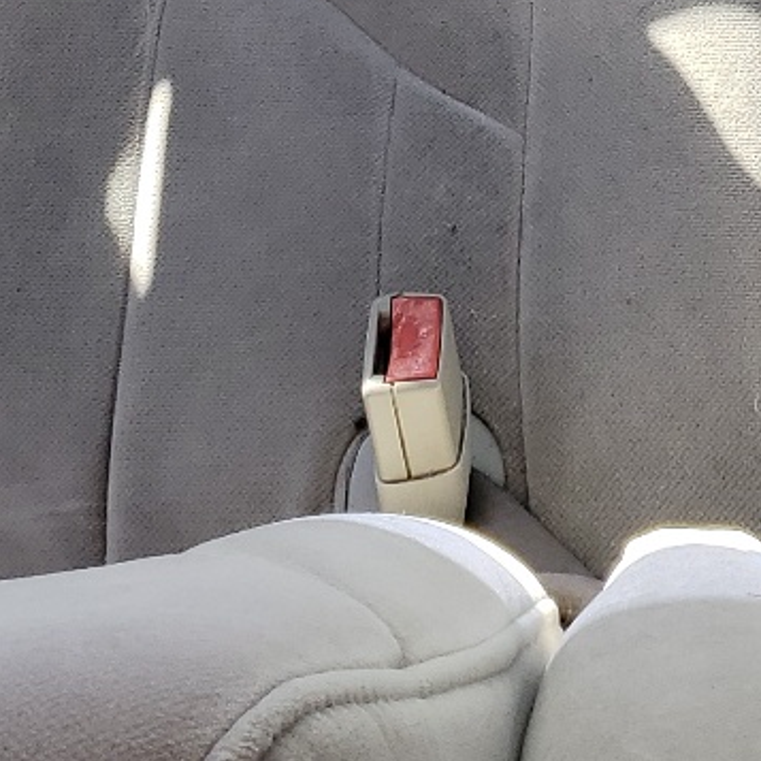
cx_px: 661
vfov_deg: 15.3
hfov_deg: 16.7
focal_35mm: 103
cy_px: -458
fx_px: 2562
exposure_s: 1/526
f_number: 1.5
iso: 50
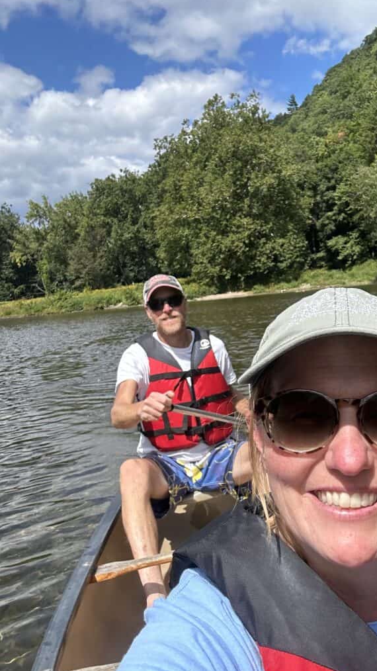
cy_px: 336
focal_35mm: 33
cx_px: 253
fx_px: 587
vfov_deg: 59.5
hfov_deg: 35.3
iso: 25
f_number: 1.9
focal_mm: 2.69
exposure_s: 1/1348
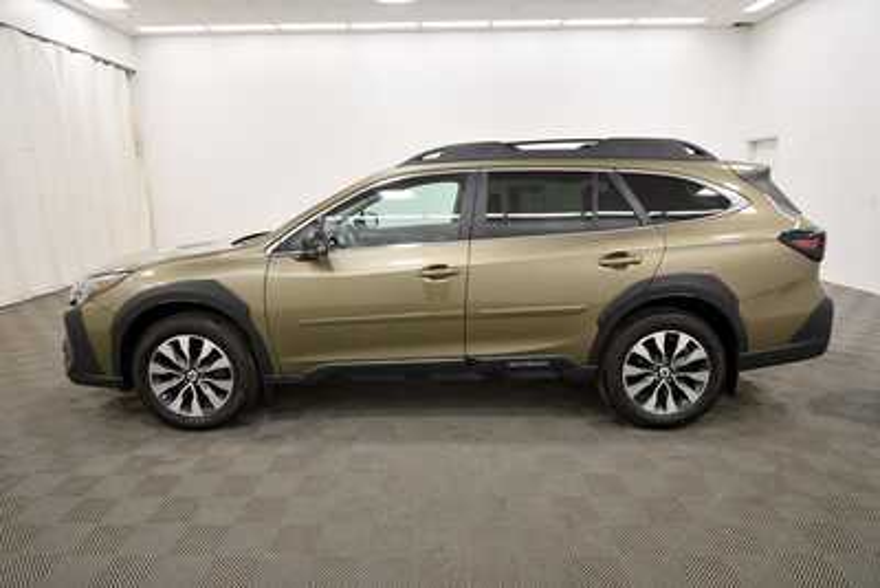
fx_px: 513
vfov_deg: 59.5
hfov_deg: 81.2
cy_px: 294
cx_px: 440
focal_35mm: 21
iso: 800
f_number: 5
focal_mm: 14
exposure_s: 1/125
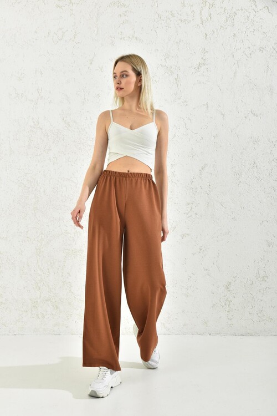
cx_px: 138
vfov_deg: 42.7
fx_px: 531
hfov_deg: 29.2
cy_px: 208
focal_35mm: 46
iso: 100
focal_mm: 46
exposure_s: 1/160
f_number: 7.1
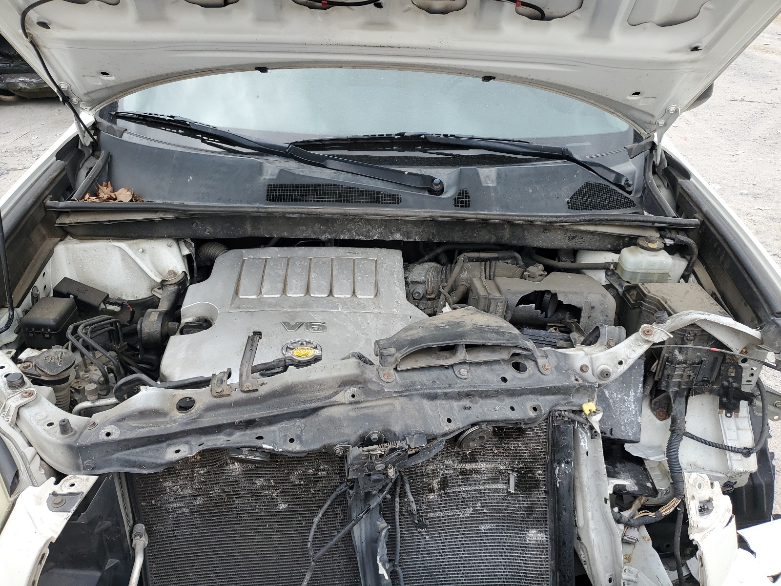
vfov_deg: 53.1
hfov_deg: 67.3
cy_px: 293
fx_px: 587
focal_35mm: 26
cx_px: 390
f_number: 1.5
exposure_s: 1/417
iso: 50
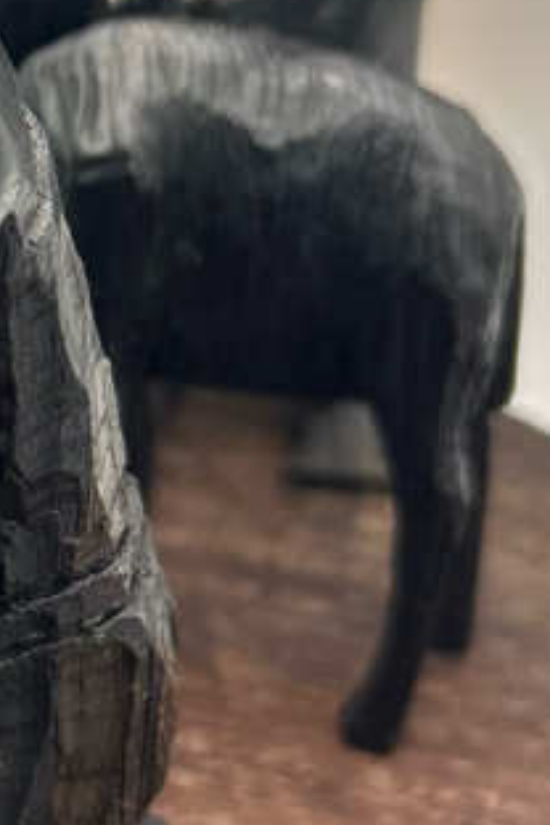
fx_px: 2383
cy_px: 24
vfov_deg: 19.2
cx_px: -212
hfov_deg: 12.6
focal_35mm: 104
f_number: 1.5
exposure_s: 1/60
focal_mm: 5.7
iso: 80
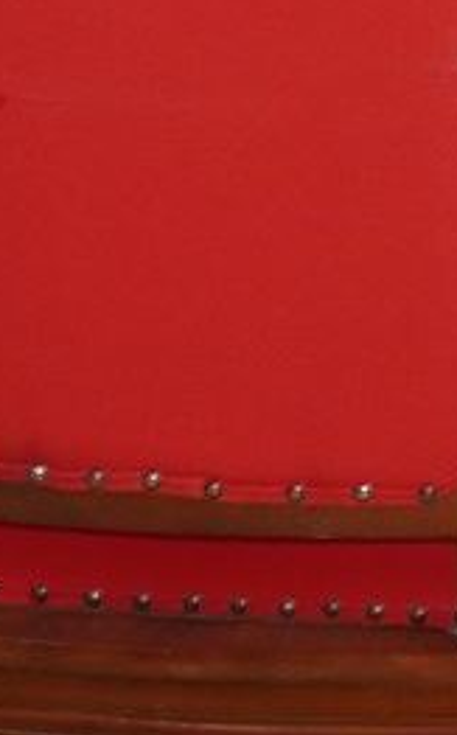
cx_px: 2274
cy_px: -1088
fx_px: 5258
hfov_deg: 4.3
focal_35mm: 263
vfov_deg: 7.4
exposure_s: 1/160
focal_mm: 18
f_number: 4
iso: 250
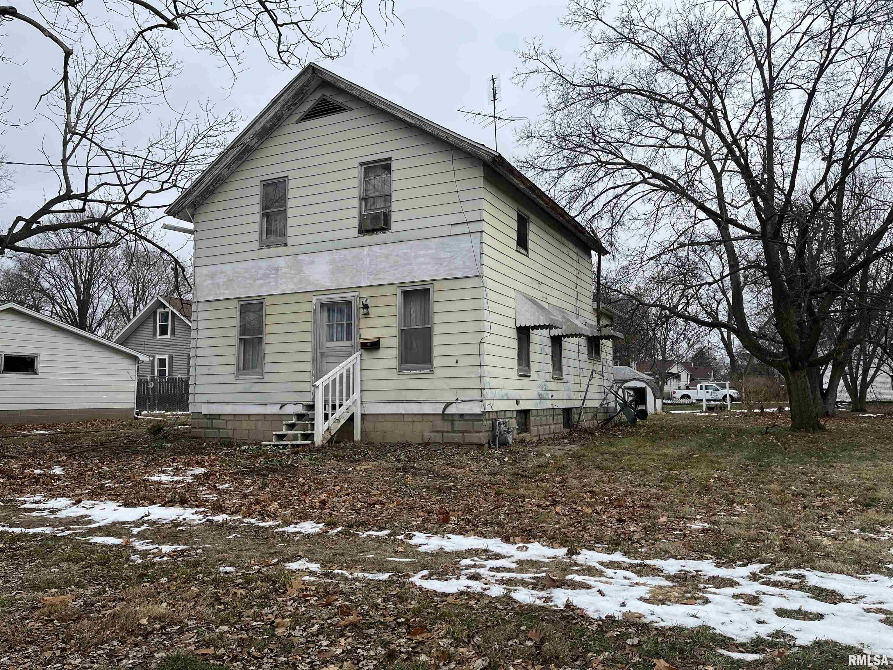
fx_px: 671
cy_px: 335
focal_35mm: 26
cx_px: 446
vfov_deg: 53.1
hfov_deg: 67.3
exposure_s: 1/2309
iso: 50
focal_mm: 5.1
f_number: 1.6
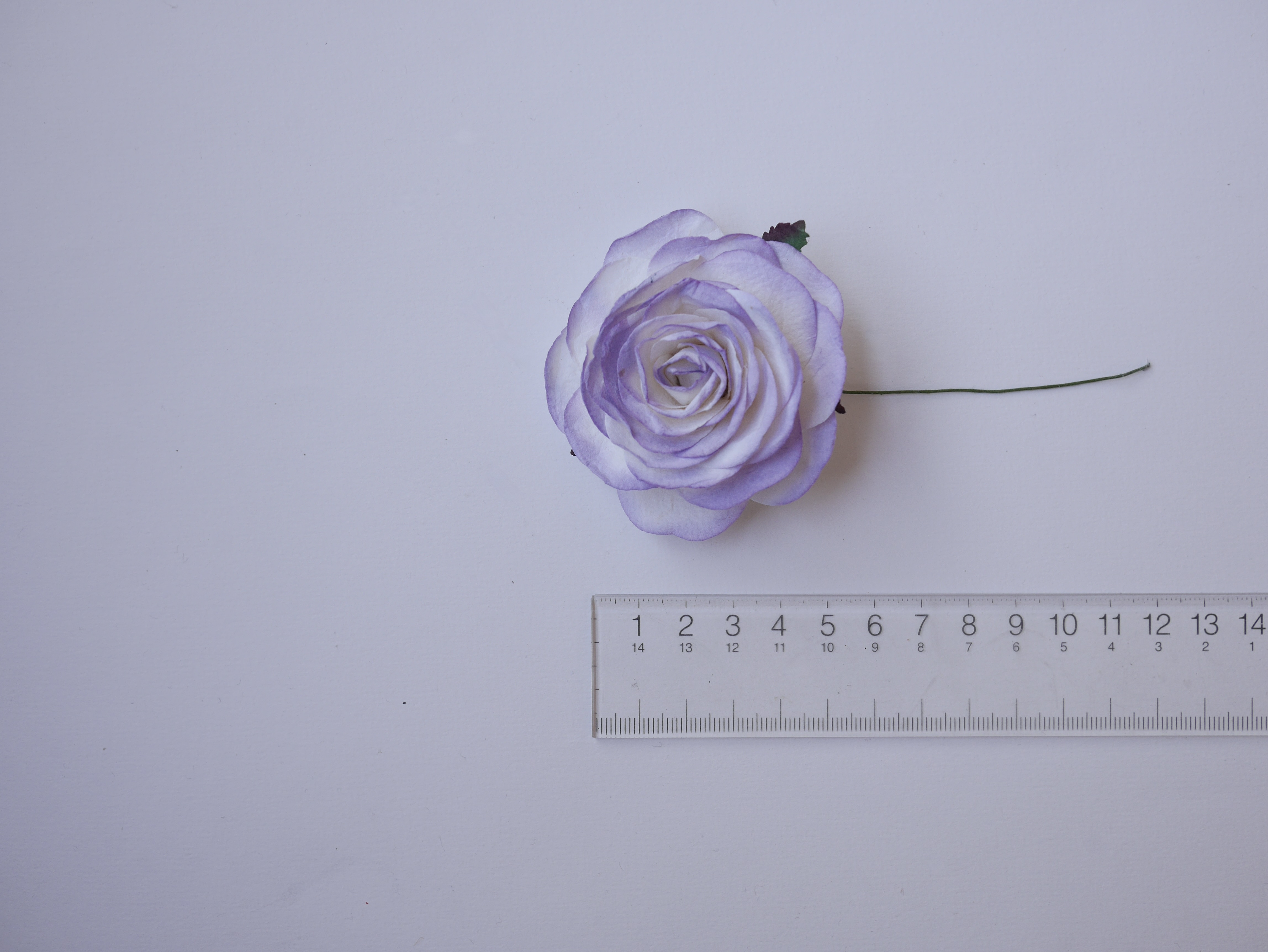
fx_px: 1466
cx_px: 634
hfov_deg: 46.8
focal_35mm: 40
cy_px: 476
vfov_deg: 36.0
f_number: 4
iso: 200
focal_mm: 20
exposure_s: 1/80
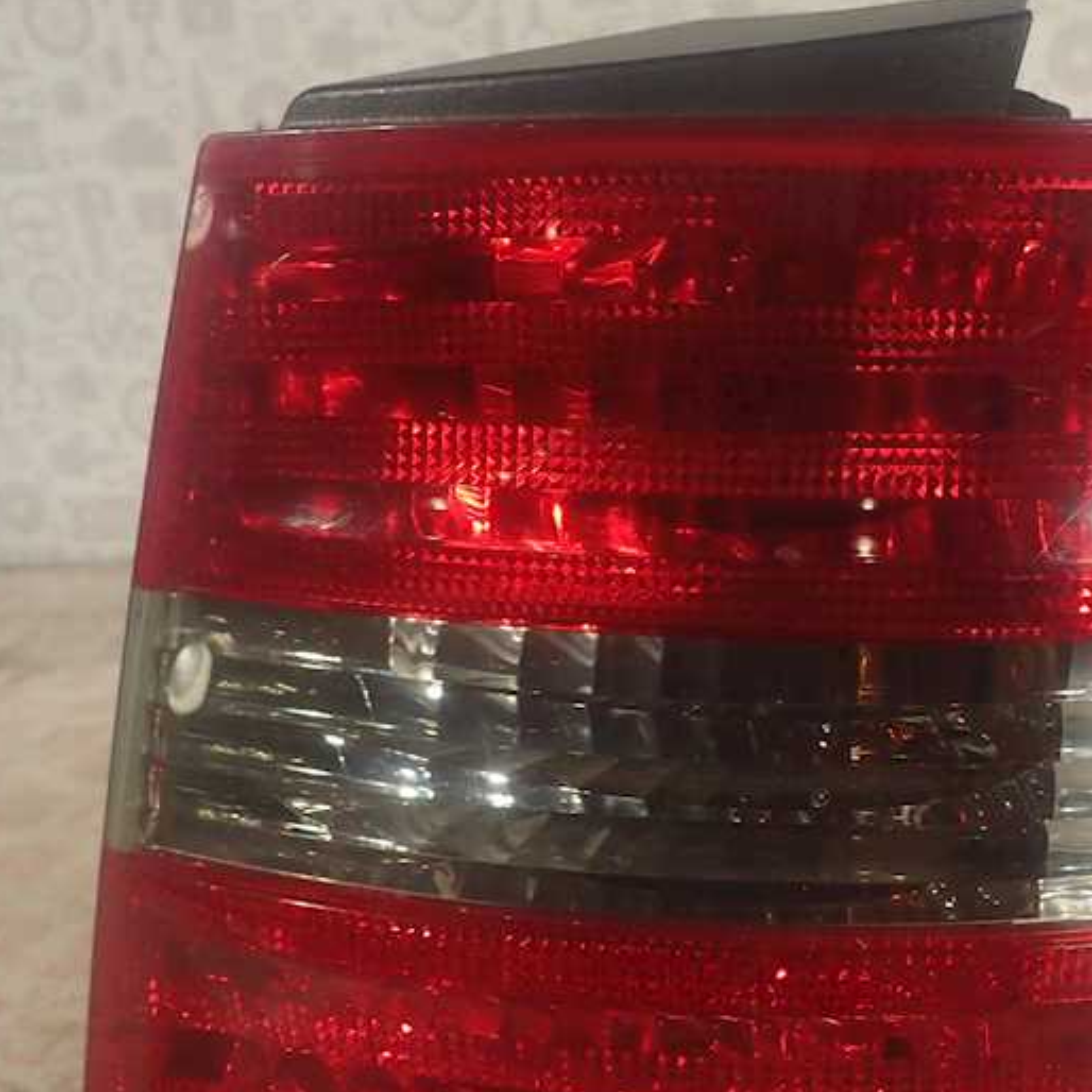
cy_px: 703
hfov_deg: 36.9
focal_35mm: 44
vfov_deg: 38.0
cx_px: 890
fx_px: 1570
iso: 400
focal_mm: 4.5
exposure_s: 1/500
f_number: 2.8
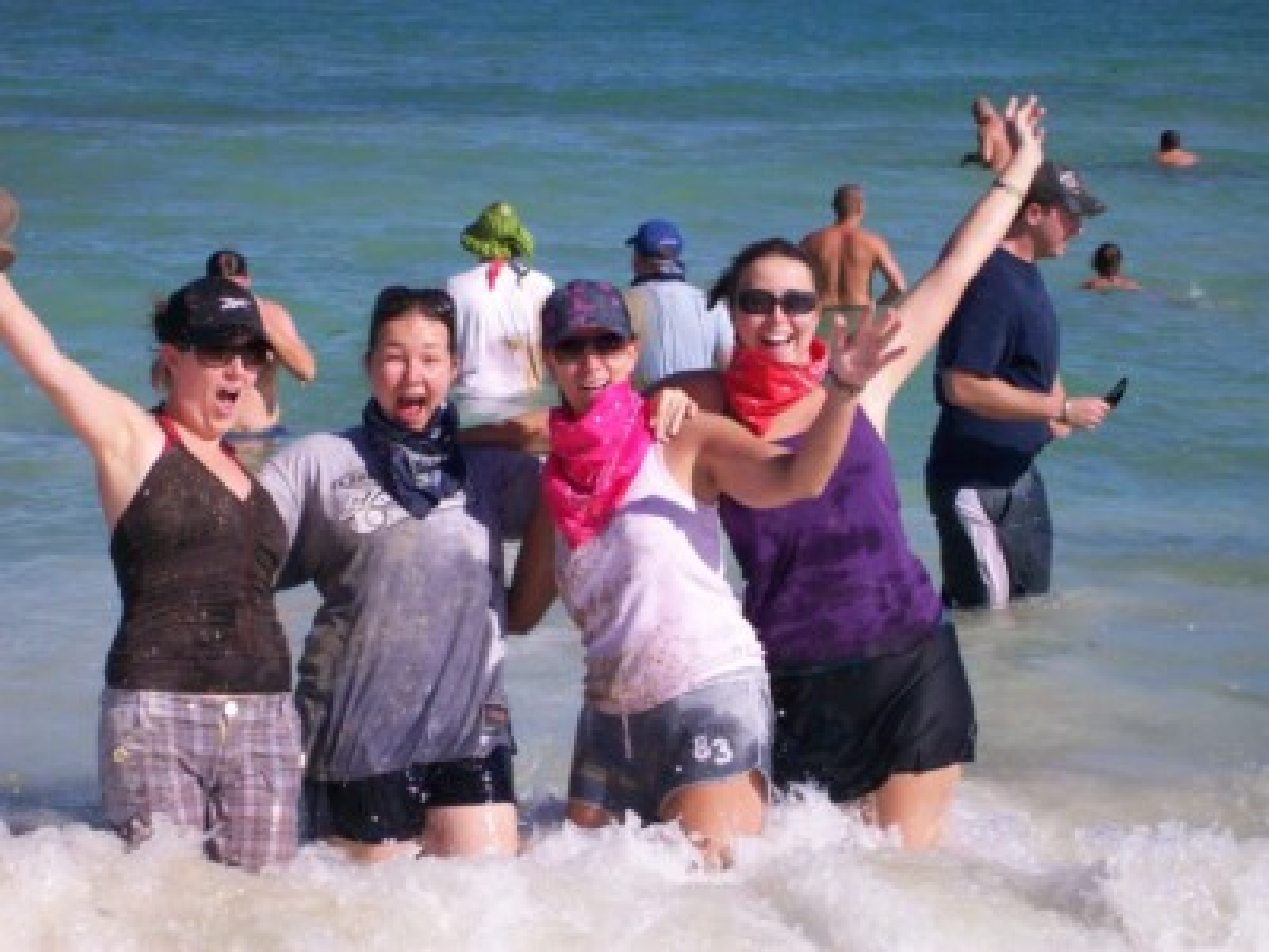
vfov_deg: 13.7
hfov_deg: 18.2
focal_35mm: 108
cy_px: 476
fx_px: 3959
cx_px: 634
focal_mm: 18
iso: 64
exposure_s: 1/640
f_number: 4.8
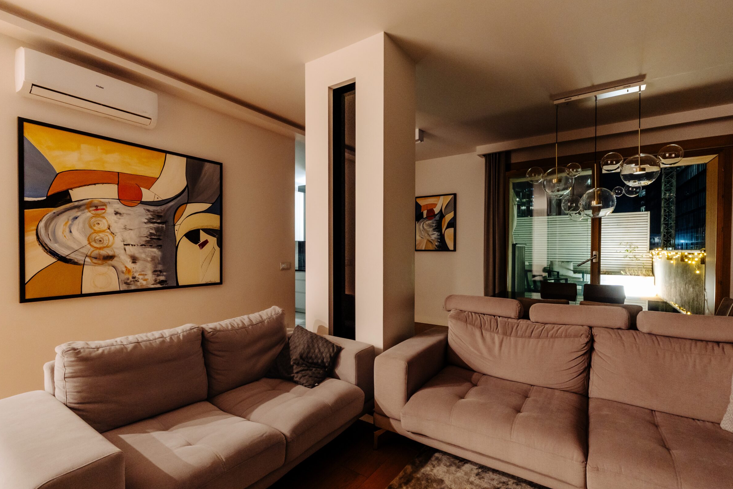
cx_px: 383
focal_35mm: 16
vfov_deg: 73.7
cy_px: 259
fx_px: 326
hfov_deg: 96.7
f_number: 8
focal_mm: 10
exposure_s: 1/2
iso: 1000
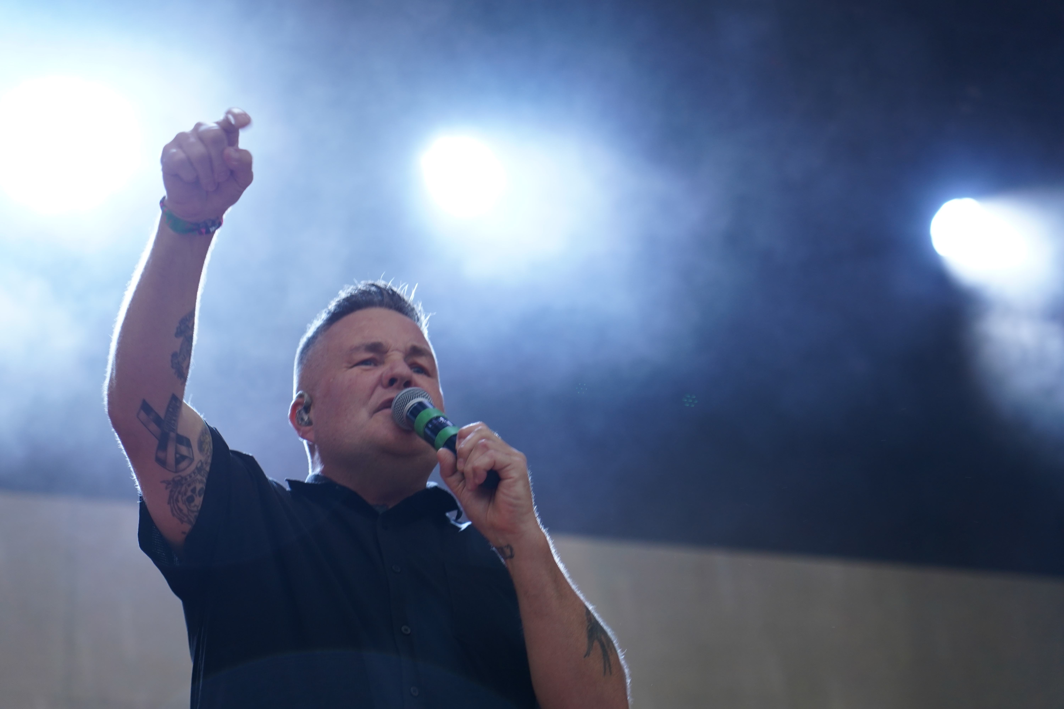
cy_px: 354
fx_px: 3103
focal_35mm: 105
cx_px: 532
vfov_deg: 13.0
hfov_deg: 19.5
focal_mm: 105
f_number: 4
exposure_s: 1/125
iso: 800
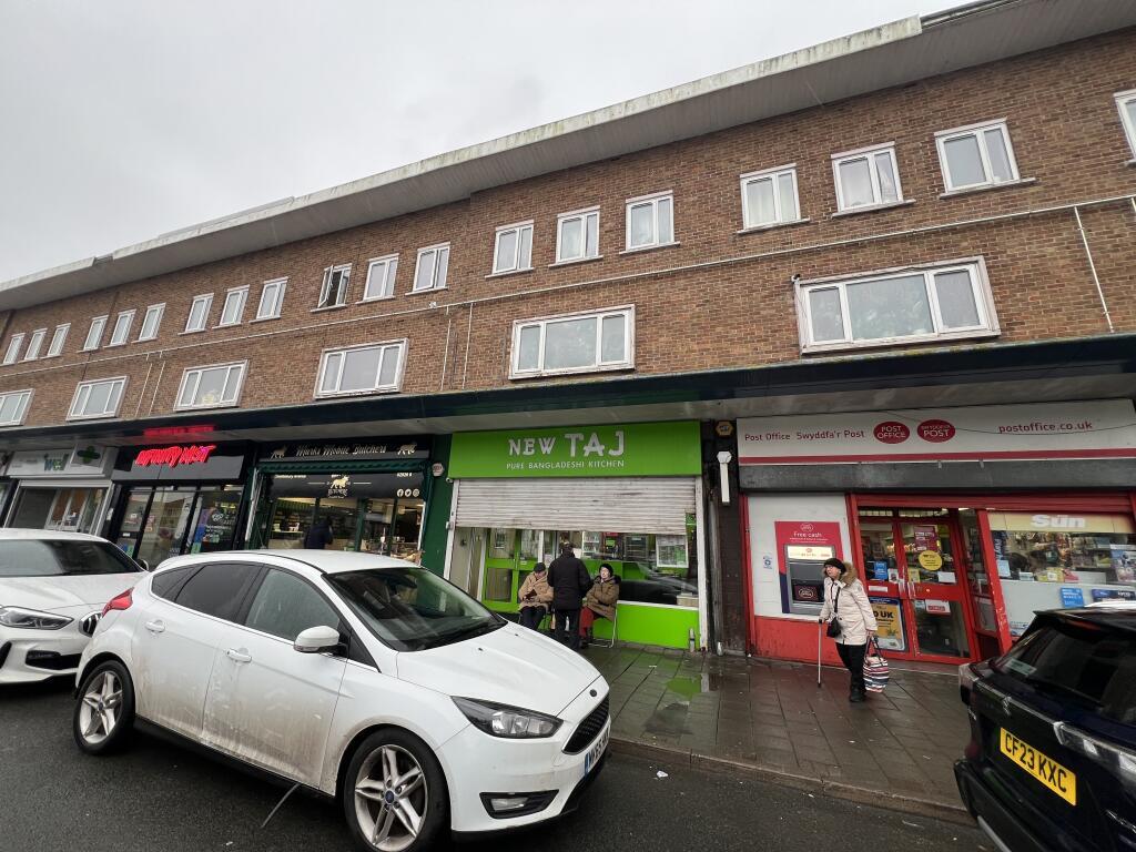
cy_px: 426
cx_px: 568
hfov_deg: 106.2
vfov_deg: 89.9
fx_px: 427
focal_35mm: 13
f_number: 1.8
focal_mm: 1.57
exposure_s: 1/110
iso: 50
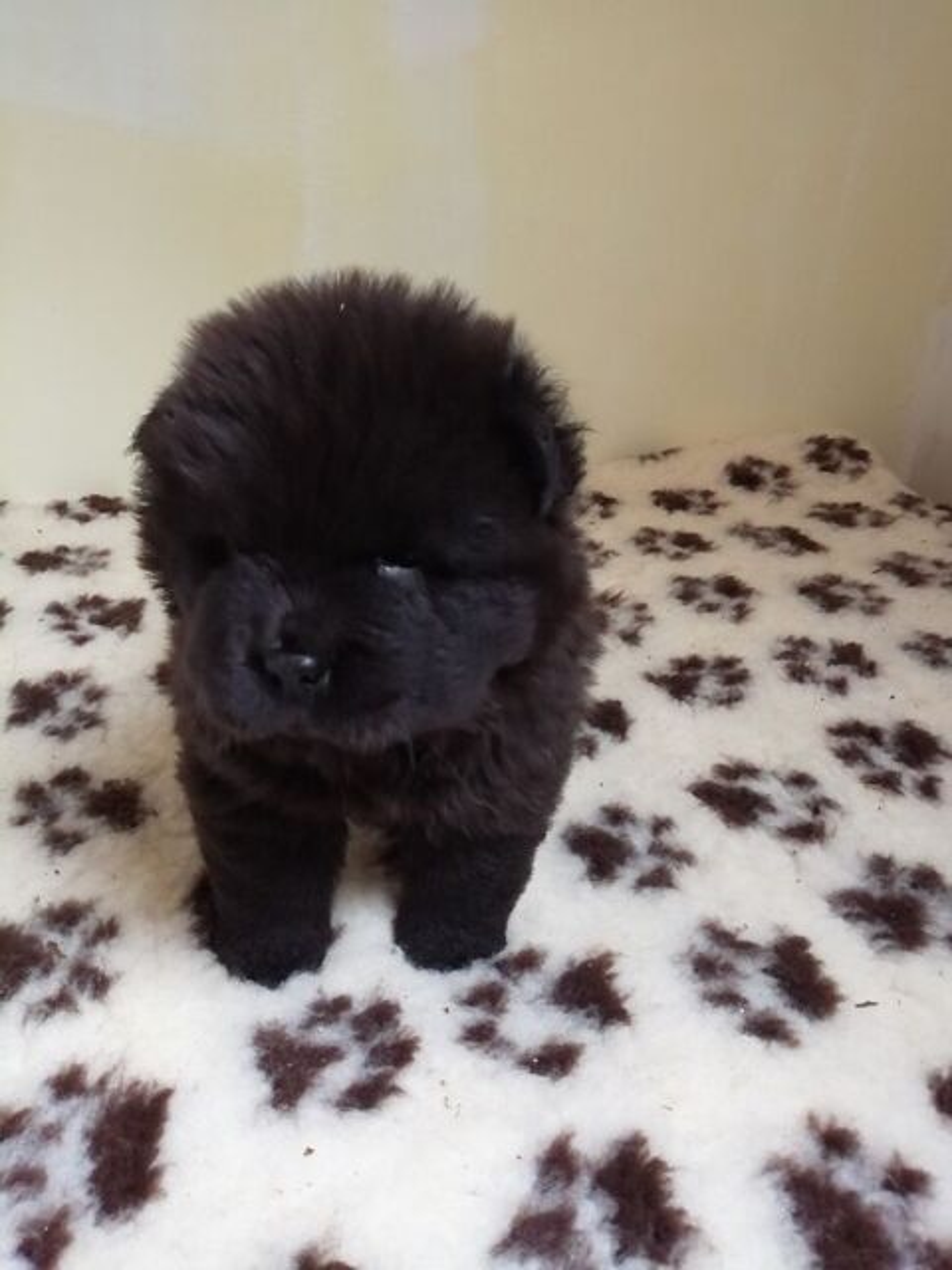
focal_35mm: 26
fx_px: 953
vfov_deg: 67.3
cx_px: 476
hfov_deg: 53.1
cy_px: 635
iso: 500
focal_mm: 3.62
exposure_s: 1/100
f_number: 1.8
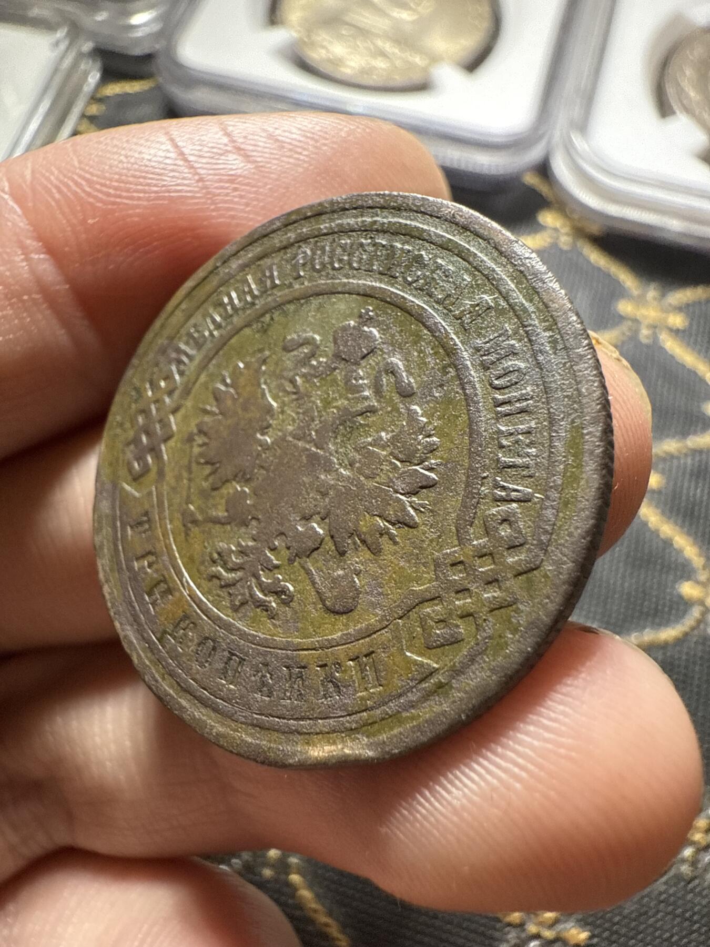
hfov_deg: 56.8
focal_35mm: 24
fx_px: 656
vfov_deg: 71.6
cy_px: 474
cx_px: 355
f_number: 2.2
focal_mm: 2.22
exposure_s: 1/99
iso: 320
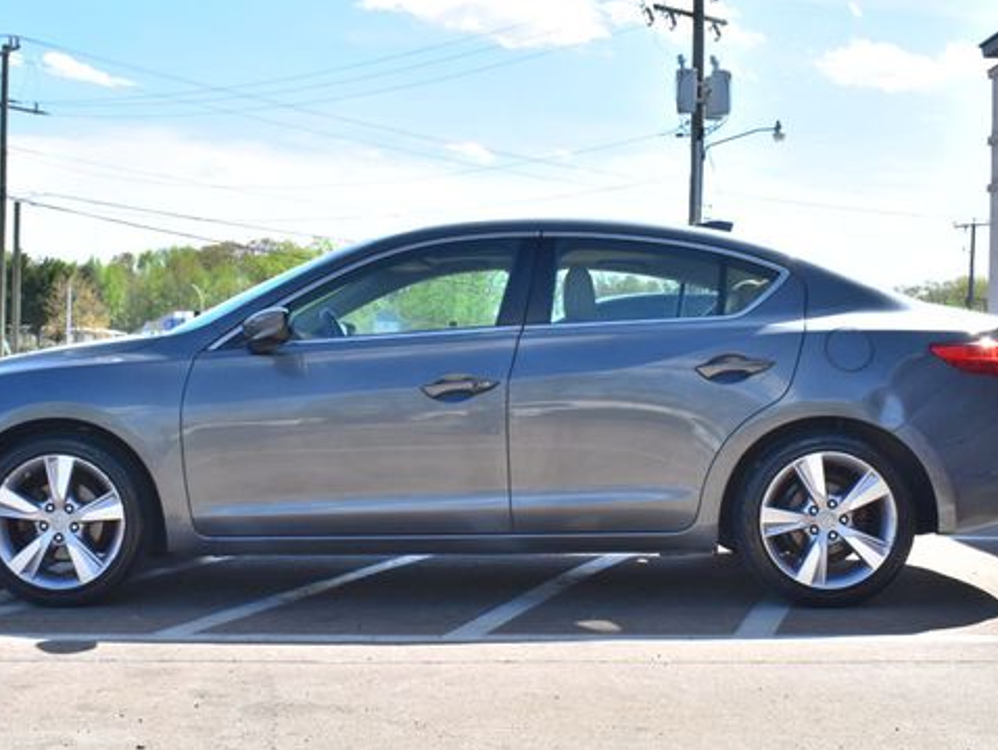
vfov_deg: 27.1
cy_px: 378
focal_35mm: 54
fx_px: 1558
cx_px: 478
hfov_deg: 35.5
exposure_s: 1/500
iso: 400
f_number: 11
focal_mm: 28
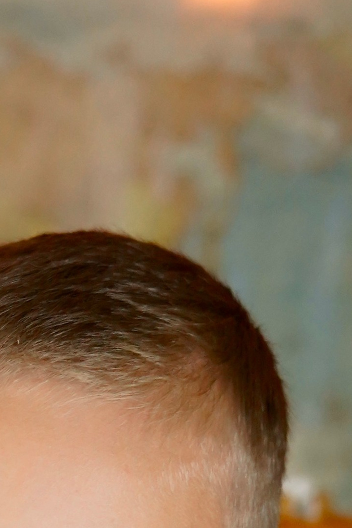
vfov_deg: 16.0
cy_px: 982
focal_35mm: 106
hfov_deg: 12.1
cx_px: -243
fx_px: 1555
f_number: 2.8
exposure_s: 1/250
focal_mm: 28
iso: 1600
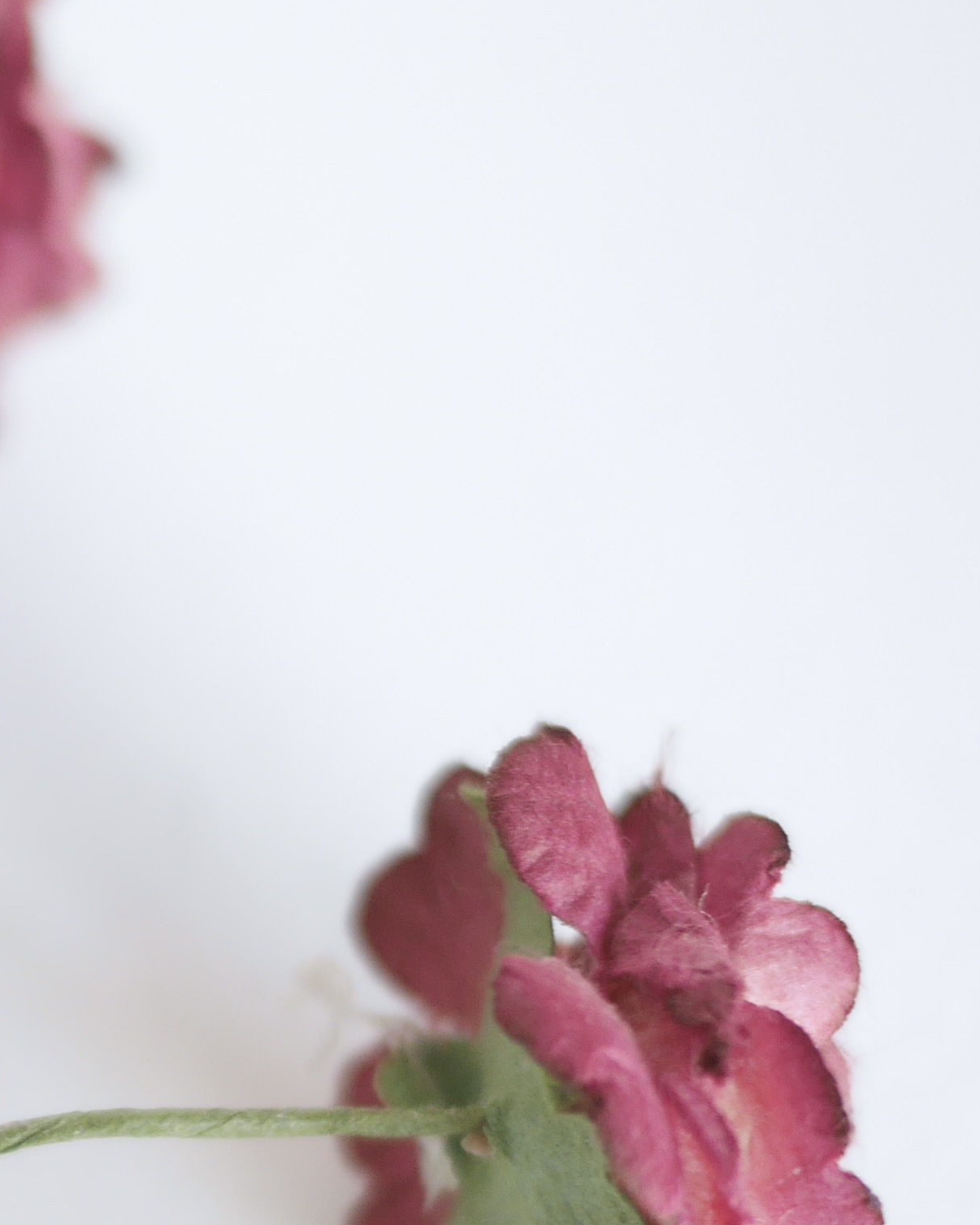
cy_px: 808
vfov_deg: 16.1
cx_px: -425
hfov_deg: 12.4
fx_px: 4314
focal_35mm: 119
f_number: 1.7
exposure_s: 1/60
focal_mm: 20
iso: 400
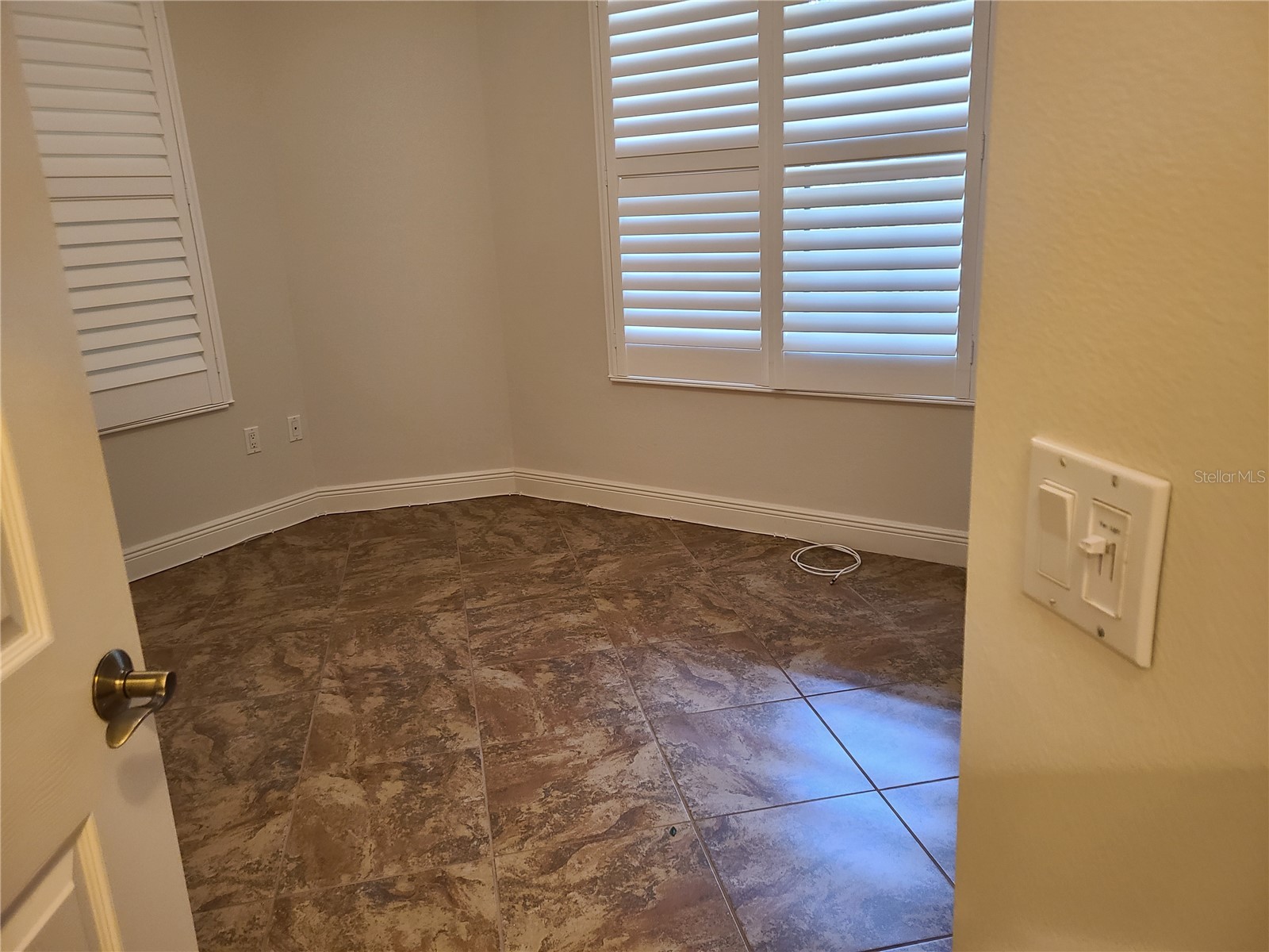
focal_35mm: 26
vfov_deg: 53.1
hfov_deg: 67.3
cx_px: 634
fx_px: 953
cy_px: 476
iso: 250
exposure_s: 1/40
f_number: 1.8
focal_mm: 5.4
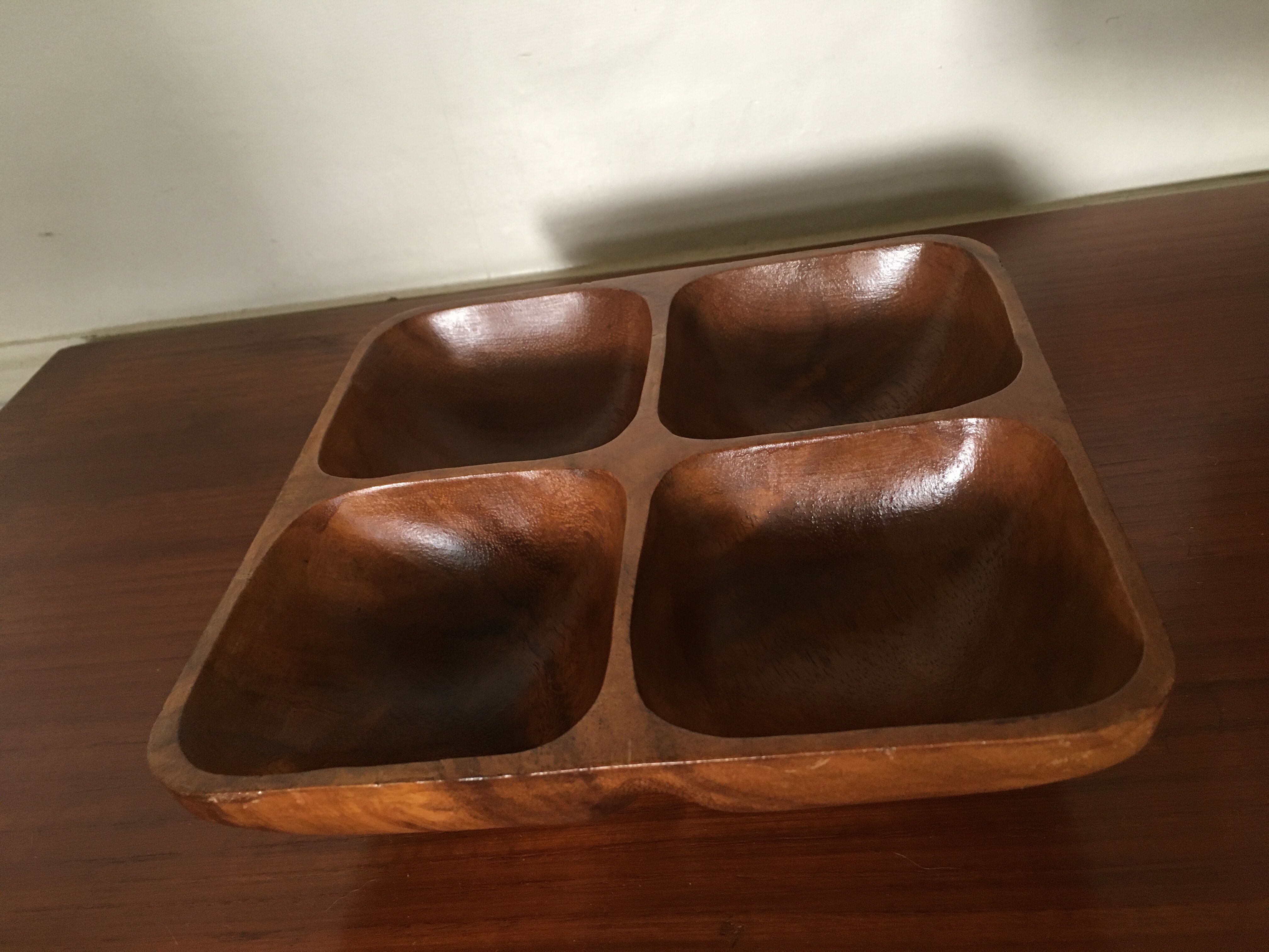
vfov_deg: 48.2
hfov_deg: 61.7
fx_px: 1063
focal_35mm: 29
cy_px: 476
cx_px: 634
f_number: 2.2
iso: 160
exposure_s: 1/33
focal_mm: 4.15
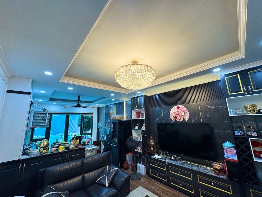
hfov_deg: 102.1
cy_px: 98
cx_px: 131
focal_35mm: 14
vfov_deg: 85.7
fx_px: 106
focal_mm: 2.22
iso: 50
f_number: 2.2
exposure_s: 1/100
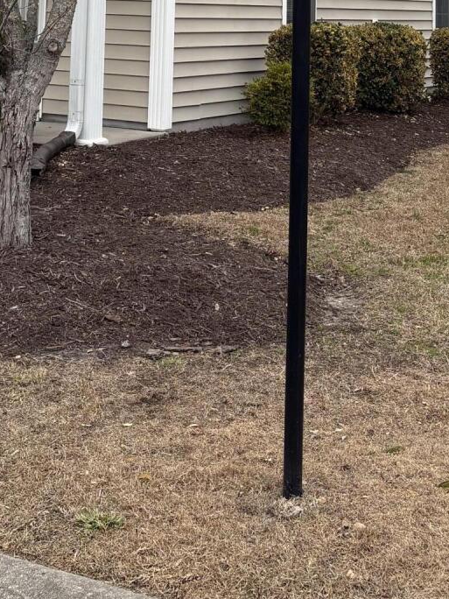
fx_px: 1314
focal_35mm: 76
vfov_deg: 23.2
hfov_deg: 19.2
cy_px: -149
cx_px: 106
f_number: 1.6
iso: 50
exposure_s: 1/1587
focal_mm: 5.96
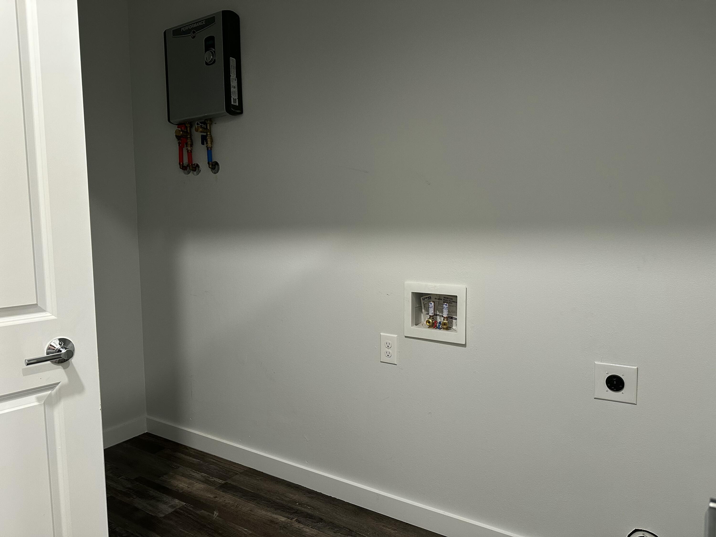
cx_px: 358
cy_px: 268
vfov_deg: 56.8
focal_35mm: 24
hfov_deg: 71.6
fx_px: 496
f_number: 1.78
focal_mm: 6.86
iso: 250
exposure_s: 1/60
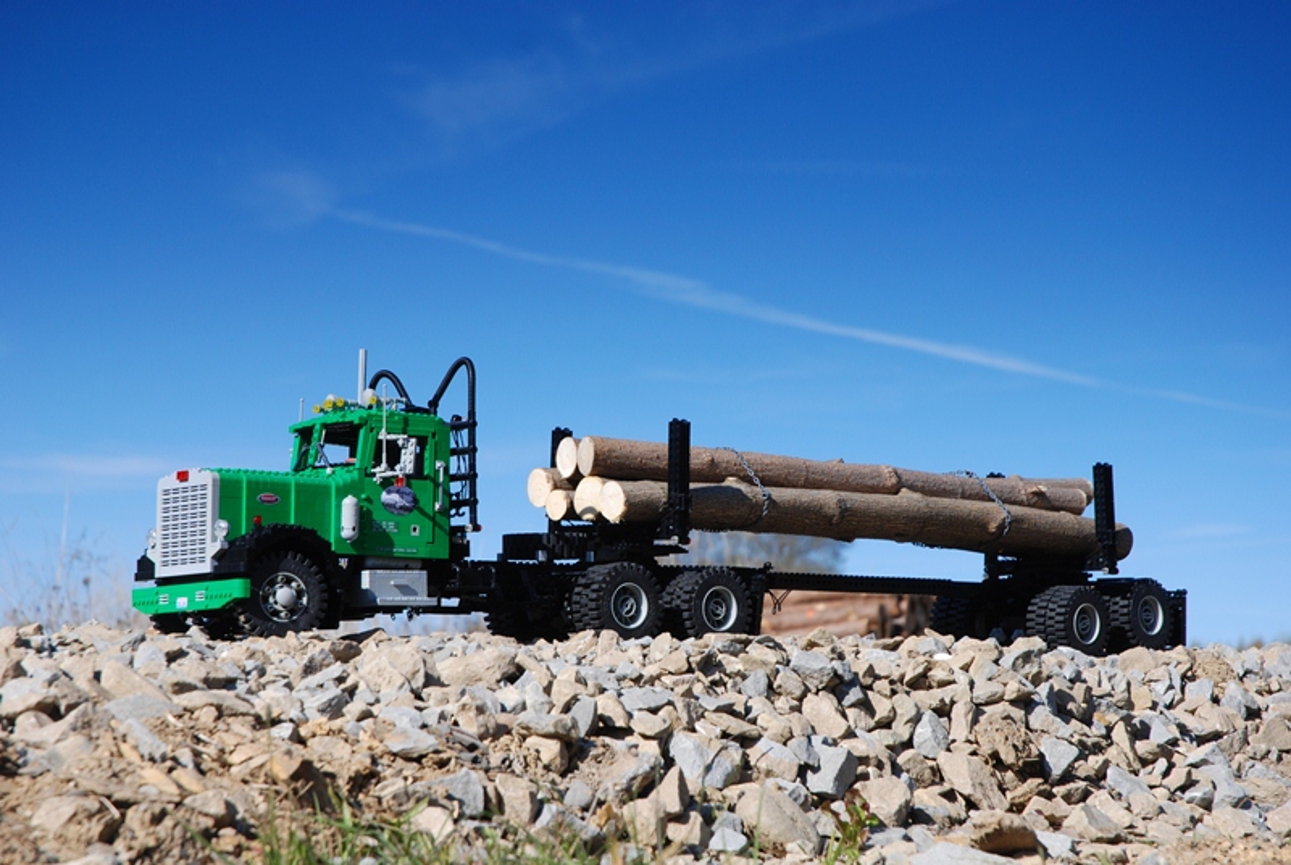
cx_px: 646
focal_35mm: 93
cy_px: 432
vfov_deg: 14.8
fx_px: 3340
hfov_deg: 21.9
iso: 200
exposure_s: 1/400
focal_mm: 62
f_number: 8
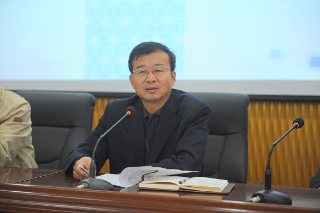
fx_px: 622
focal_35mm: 70
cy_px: 106
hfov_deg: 28.9
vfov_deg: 19.4
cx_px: 160
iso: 800
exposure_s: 1/40
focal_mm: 70
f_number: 2.8
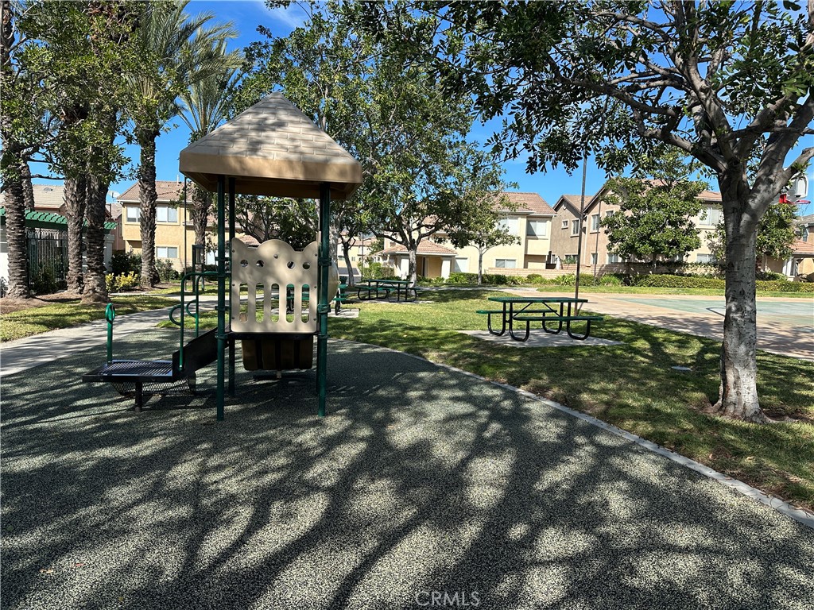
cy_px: 305
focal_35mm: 24
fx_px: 564
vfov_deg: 56.8
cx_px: 407
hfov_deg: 71.6
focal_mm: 6.86
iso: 80
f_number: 1.78
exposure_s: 1/2809
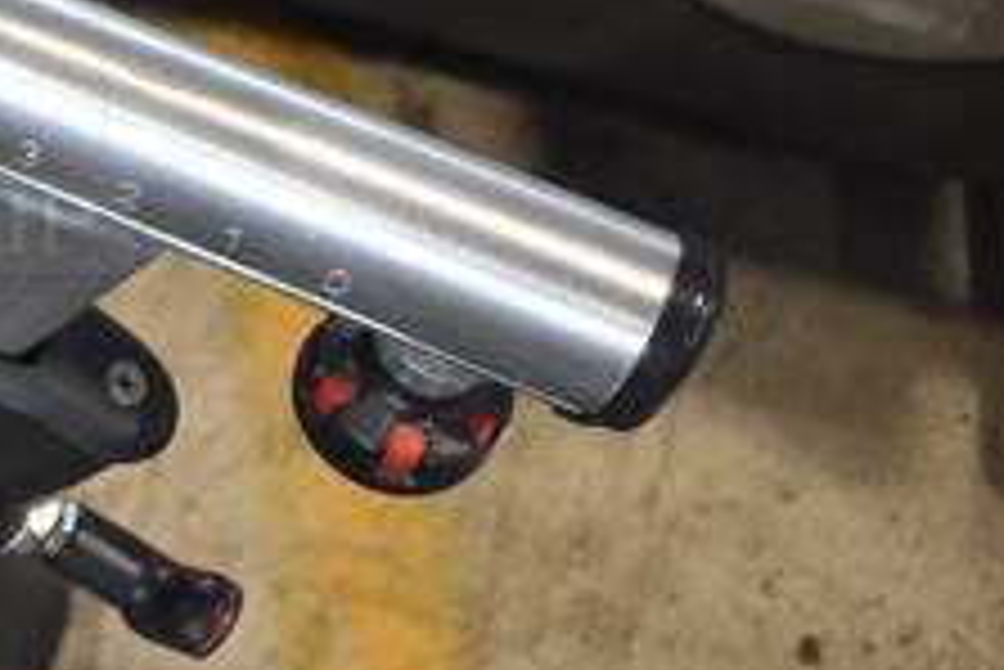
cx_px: -365
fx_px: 2065
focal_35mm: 74
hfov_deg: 23.5
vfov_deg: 18.1
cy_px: 36
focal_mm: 18
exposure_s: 1/125
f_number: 3.5
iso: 1600
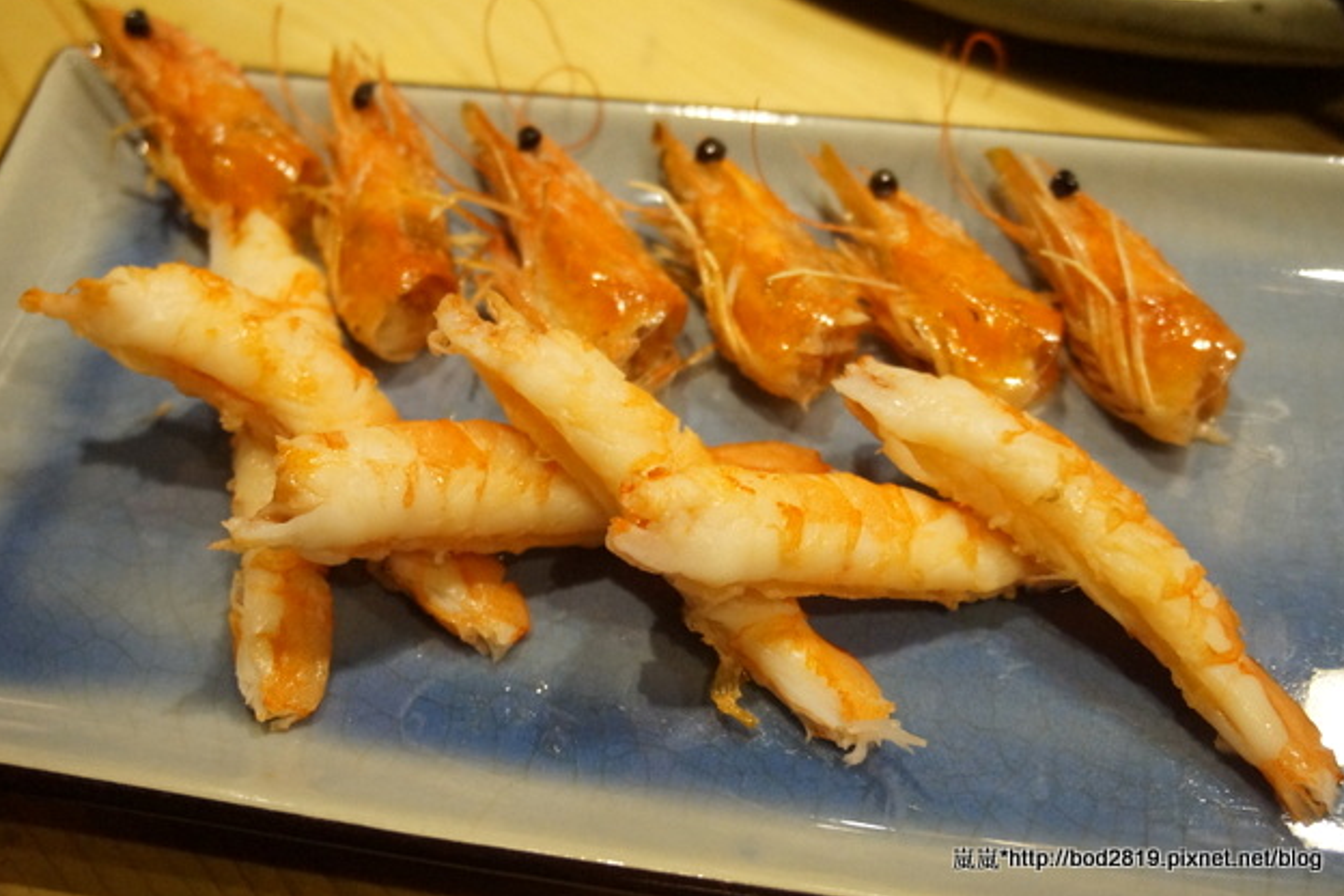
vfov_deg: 31.2
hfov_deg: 45.4
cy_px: 443
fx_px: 1605
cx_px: 668
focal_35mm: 43
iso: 3200
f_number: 4.5
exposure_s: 1/50
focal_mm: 28
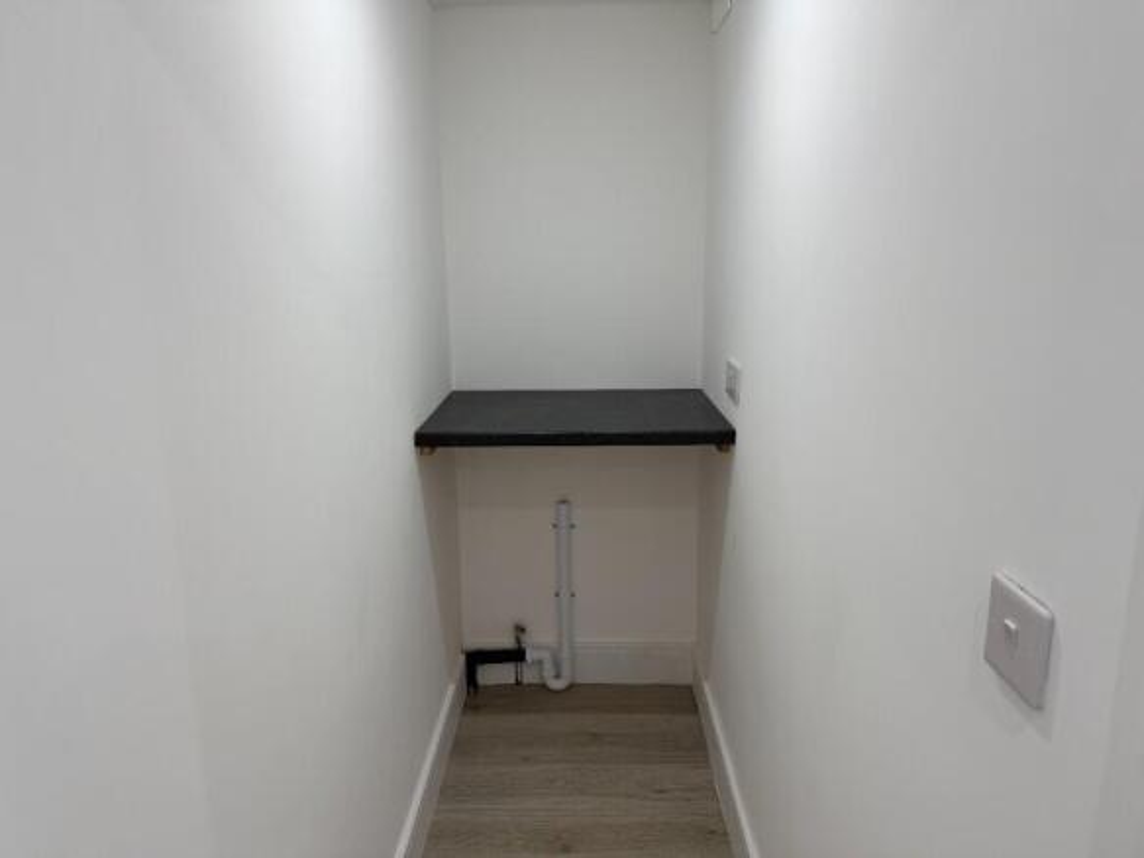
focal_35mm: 24
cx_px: 572
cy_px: 429
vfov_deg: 56.8
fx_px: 793
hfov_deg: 71.6
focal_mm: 6.76
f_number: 1.78
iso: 100
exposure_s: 1/100
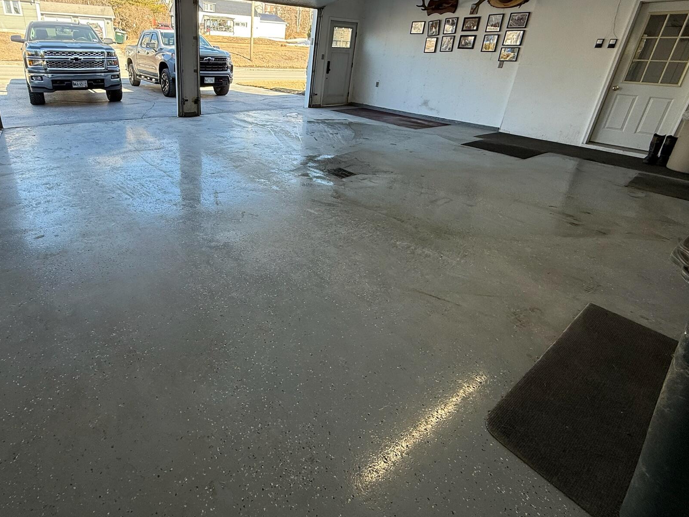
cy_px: 186
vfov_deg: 70.2
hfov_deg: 85.9
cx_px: 254
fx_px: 358
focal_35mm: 18
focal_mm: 2.22
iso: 64
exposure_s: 1/207
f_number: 2.2
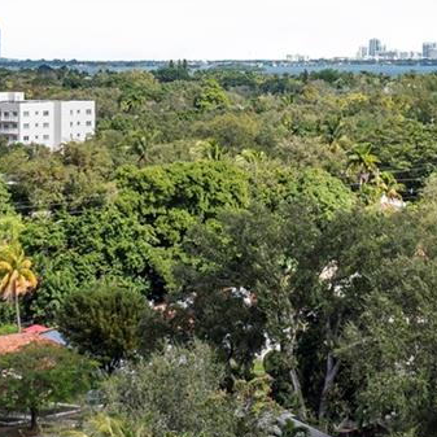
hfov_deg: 11.9
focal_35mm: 141
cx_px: 609
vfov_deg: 12.2
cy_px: 3
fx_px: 2014
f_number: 10
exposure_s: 1/400
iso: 100
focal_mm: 35
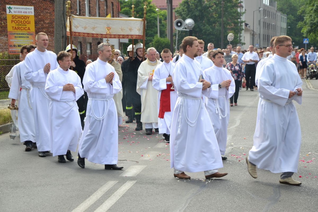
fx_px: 821
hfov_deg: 21.9
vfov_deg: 14.7
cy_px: 106
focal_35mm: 93
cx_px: 159
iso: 100
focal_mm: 62
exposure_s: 1/160
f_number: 6.3
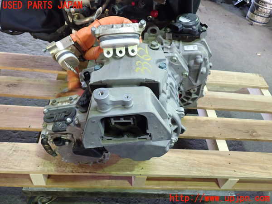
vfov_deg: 46.8
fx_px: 236
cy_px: 102
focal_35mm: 30
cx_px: 136
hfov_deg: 60.0
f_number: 2.3
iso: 320
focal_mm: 5.4
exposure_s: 1/30
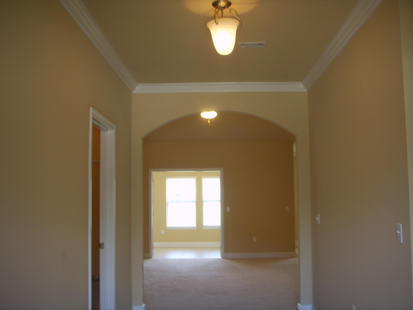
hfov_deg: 47.9
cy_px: 155
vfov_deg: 36.8
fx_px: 465
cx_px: 206
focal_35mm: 39
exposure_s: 1/15
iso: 63
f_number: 3.5
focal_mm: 6.6
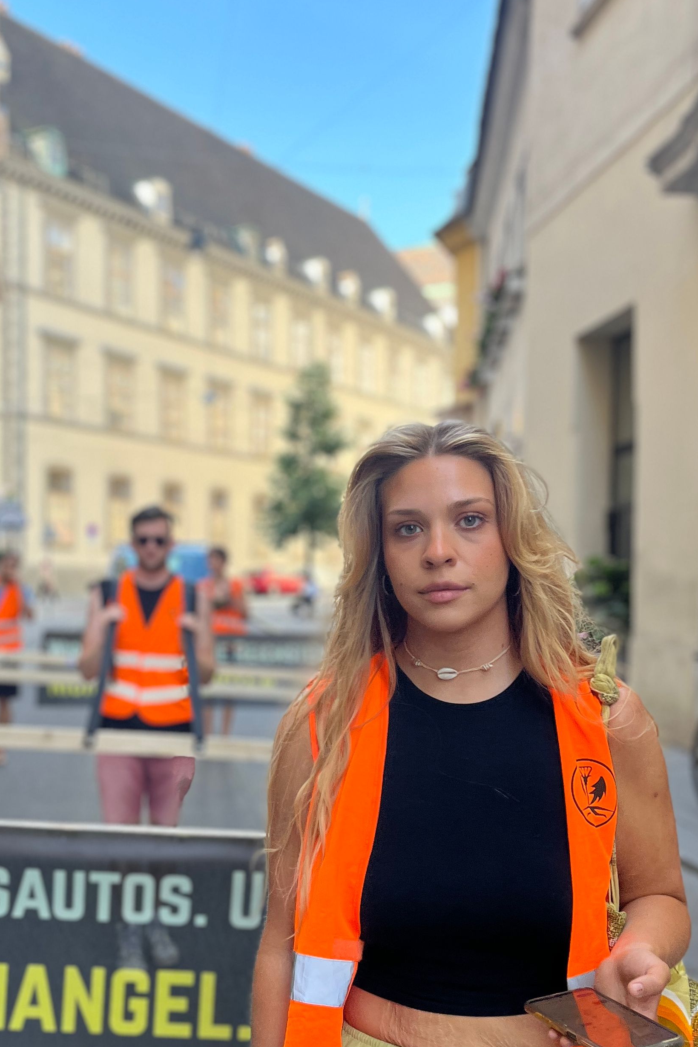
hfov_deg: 30.3
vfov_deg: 44.3
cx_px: 222
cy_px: 616
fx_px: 1279
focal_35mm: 44
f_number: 1.6
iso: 50
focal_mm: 5.1
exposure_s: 1/376
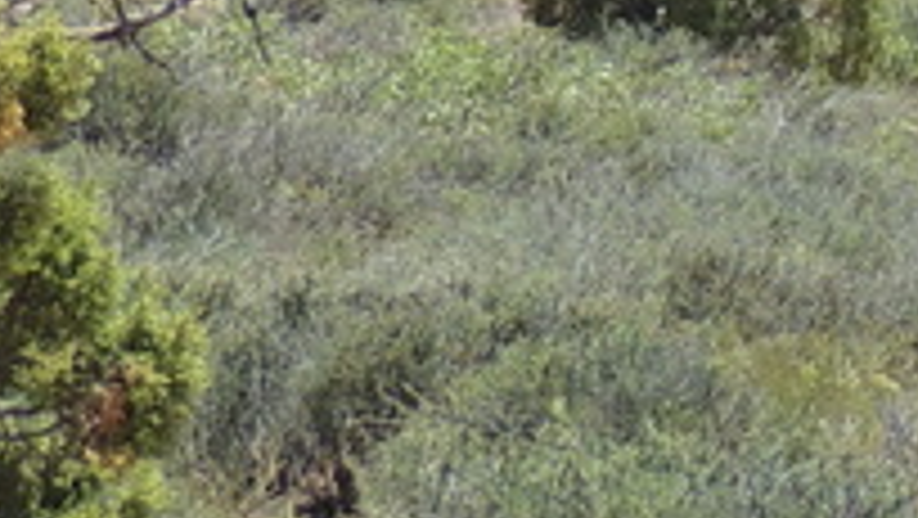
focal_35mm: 685
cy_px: -550
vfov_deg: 1.8
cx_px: 2241
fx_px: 16683
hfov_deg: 3.1
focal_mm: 17.8
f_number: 4.1
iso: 100
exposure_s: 1/500
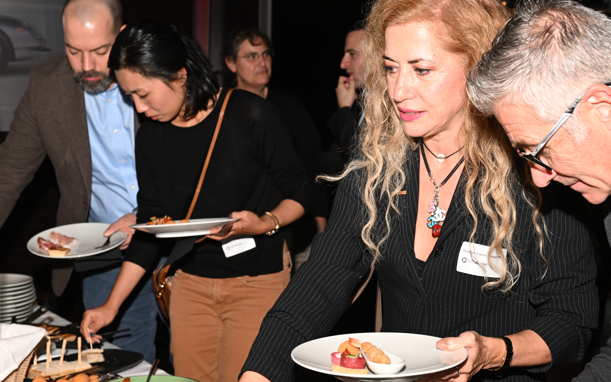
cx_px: 371
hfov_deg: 28.9
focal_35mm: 71
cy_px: 176
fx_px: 1182
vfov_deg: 18.3
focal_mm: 50
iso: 640
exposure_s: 1/60
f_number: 6.3
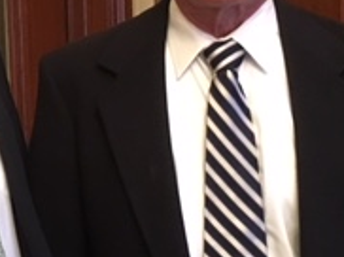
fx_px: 1012
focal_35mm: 102
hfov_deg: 18.8
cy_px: 138
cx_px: 2
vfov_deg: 14.5
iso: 320
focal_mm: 4.15
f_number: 2.2
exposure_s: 1/15
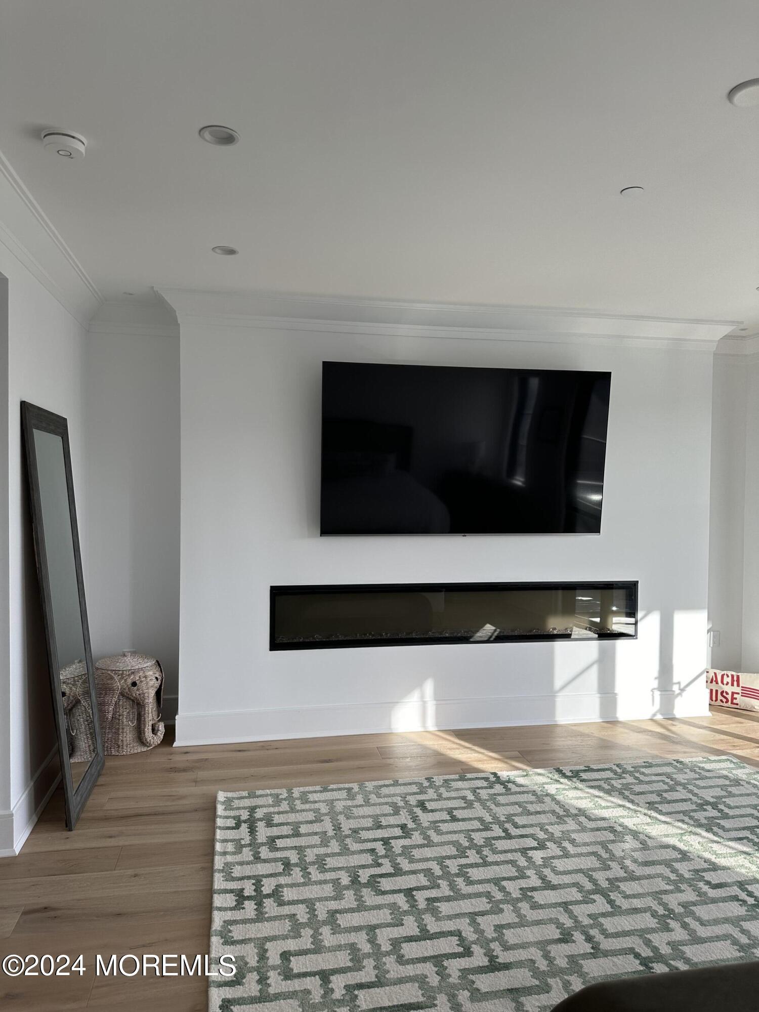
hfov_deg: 56.8
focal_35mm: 24
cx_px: 380
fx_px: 702
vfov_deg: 71.6
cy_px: 506
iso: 80
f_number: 1.78
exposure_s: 1/393
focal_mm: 6.86
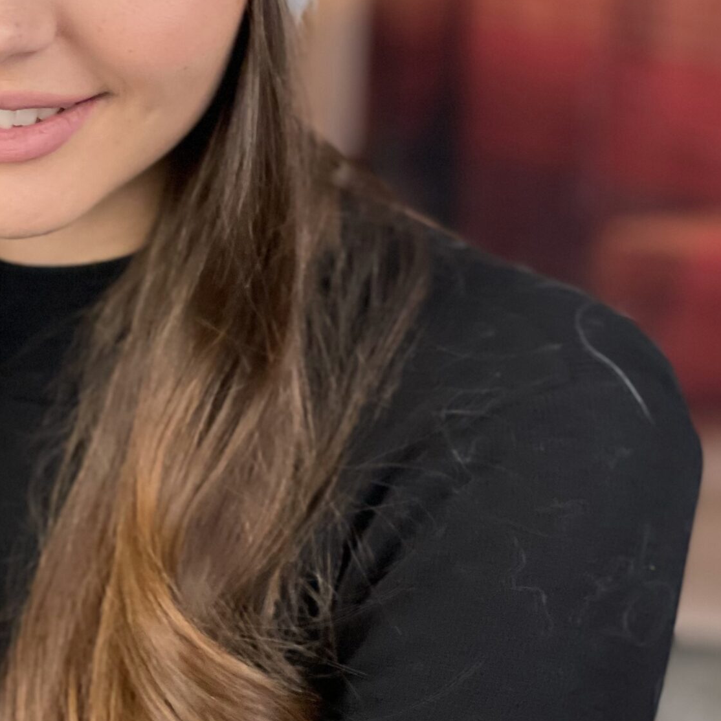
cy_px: 15
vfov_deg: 13.3
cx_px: 102
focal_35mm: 130
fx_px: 3063
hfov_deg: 13.3
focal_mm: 7.5
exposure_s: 1/100
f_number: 2.2
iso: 125
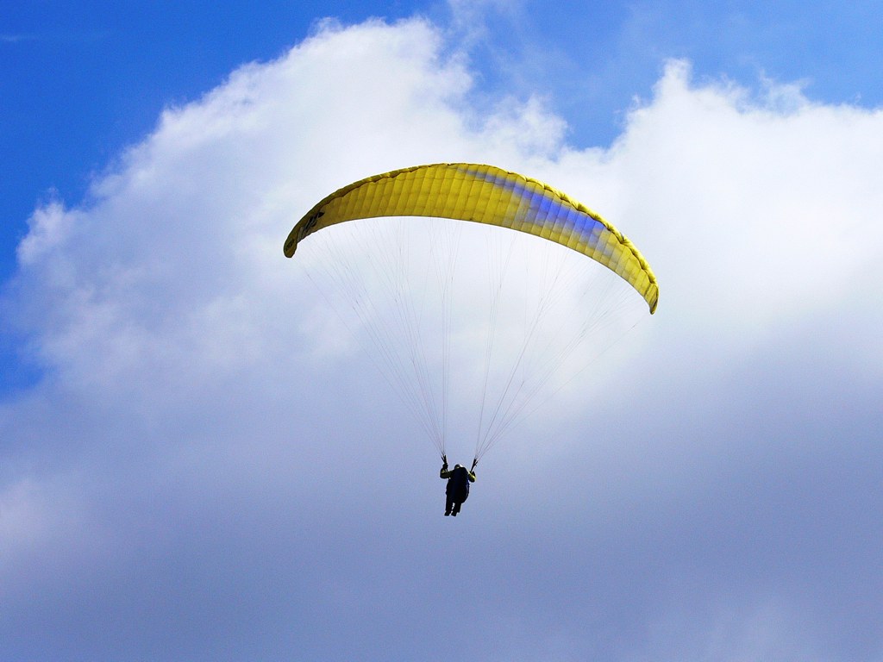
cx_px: 442
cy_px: 331
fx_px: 3163
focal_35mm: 124
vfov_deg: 12.0
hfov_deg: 15.9
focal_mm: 20.7
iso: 80
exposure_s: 1/500
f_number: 6.3
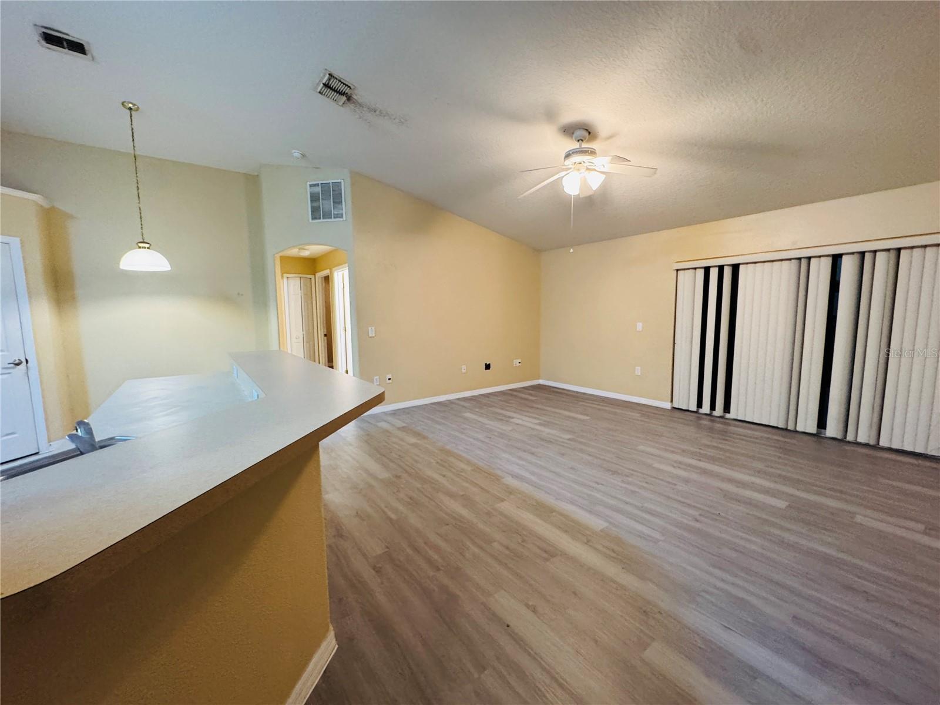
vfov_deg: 85.7
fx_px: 380
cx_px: 470
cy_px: 352
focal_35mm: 14
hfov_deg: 102.1
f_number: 2.2
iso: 500
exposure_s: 1/60
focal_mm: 2.22
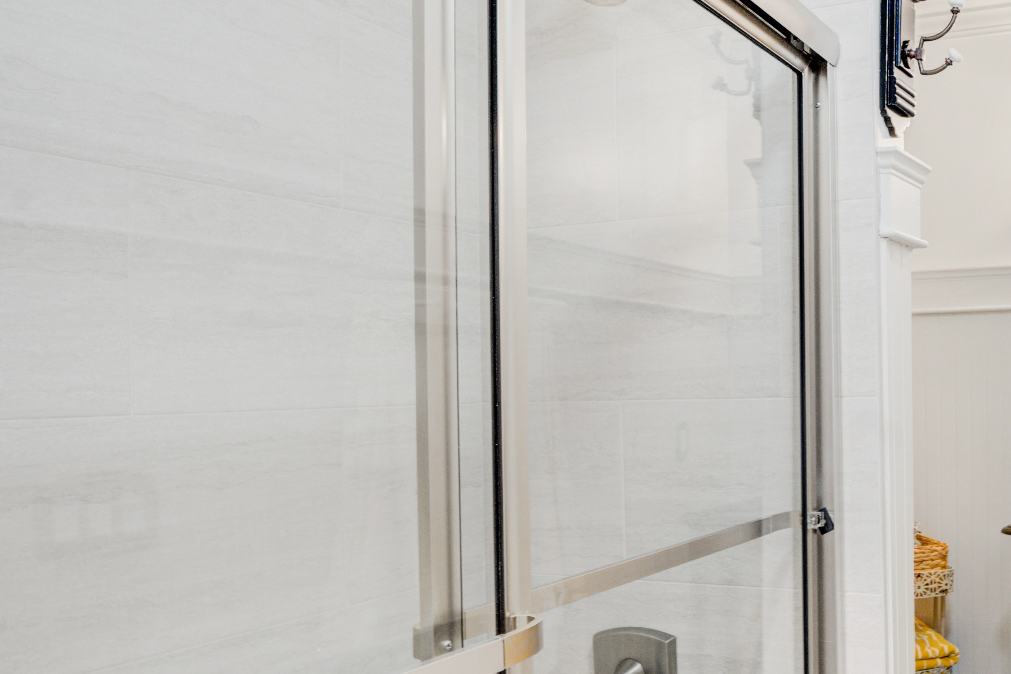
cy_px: 370
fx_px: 927
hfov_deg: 50.1
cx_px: 931
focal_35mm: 33
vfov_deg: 39.9
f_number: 9
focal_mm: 14
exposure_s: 1/4
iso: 400
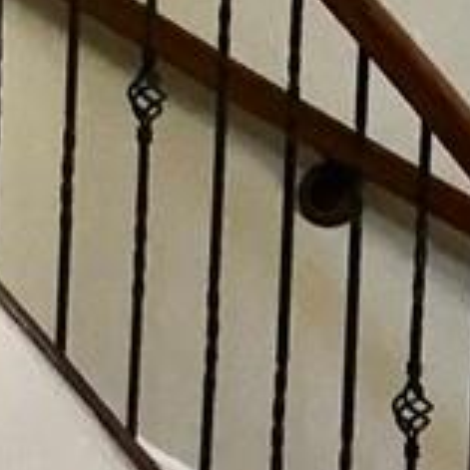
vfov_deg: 6.4
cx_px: 817
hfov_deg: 6.6
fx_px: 4009
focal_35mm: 261
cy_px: 1117
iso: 80
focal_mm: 4.15
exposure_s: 1/30
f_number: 2.2
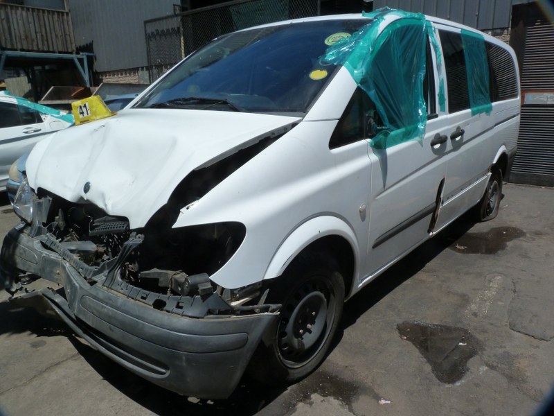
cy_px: 208
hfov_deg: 69.4
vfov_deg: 54.9
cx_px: 277
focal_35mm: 25
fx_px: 400
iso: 125
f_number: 5.6
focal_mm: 4.5
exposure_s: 1/640
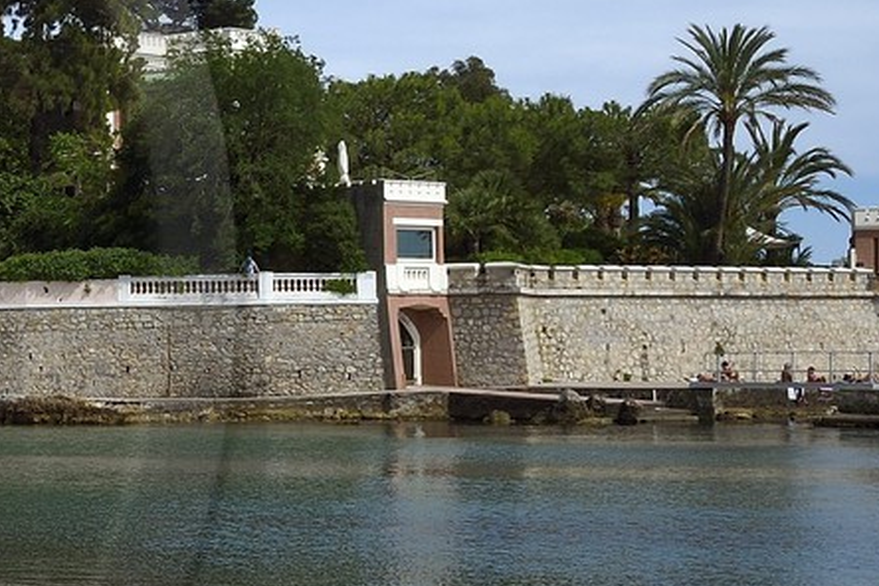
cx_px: -582
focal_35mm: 101
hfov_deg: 17.4
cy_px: 289
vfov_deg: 13.6
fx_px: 2466
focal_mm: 28
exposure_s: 1/250
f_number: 14
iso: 200
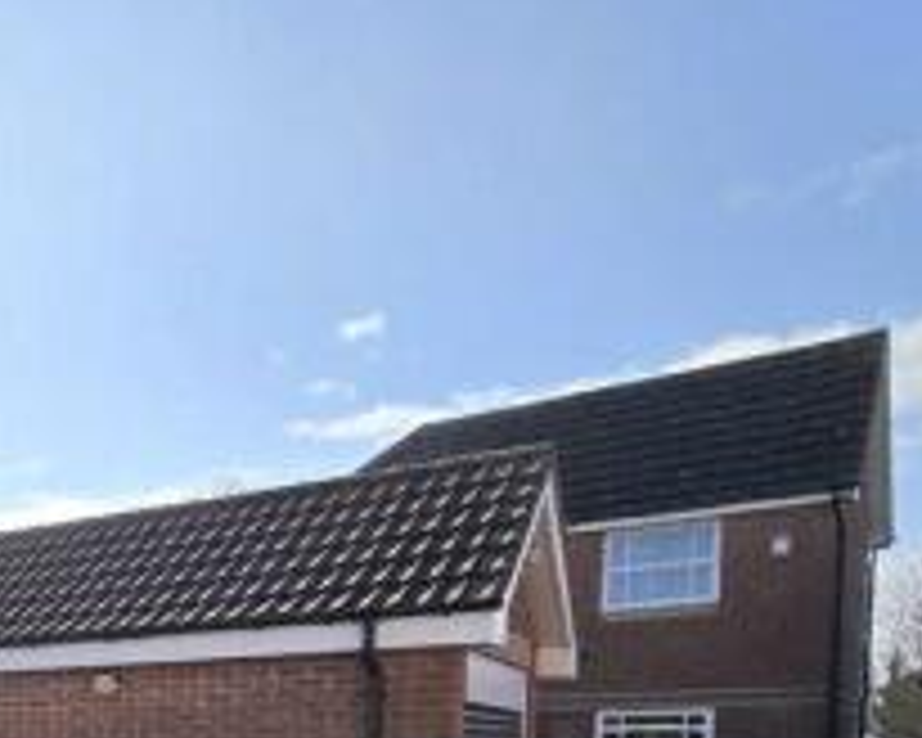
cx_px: -277
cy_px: 785
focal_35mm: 36
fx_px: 982
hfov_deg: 34.9
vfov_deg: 35.9
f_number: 2.2
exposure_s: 1/10000
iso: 50
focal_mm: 2.2
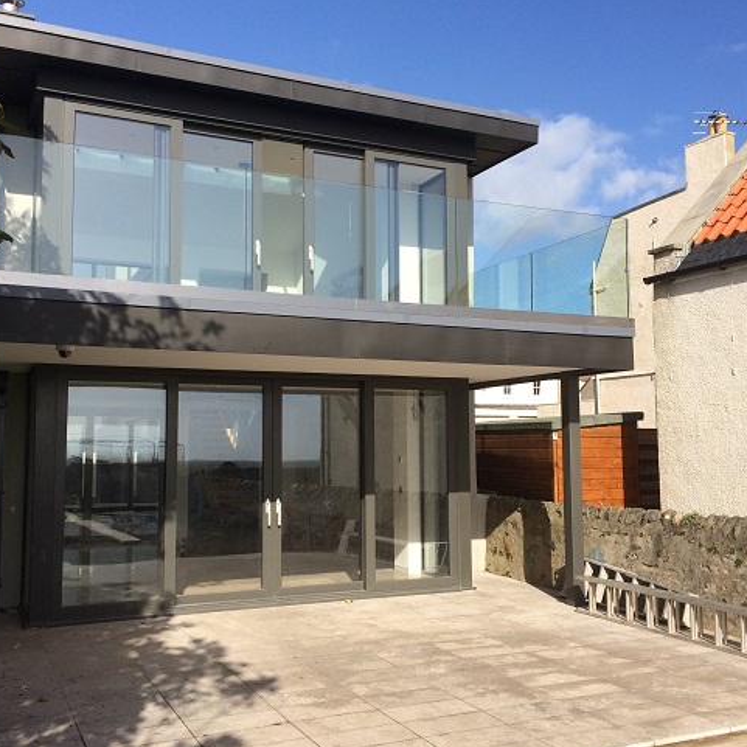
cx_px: 363
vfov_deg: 46.0
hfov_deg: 46.0
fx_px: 879
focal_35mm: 36
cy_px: 374
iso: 40
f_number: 2.2
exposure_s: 1/2053
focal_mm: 4.12
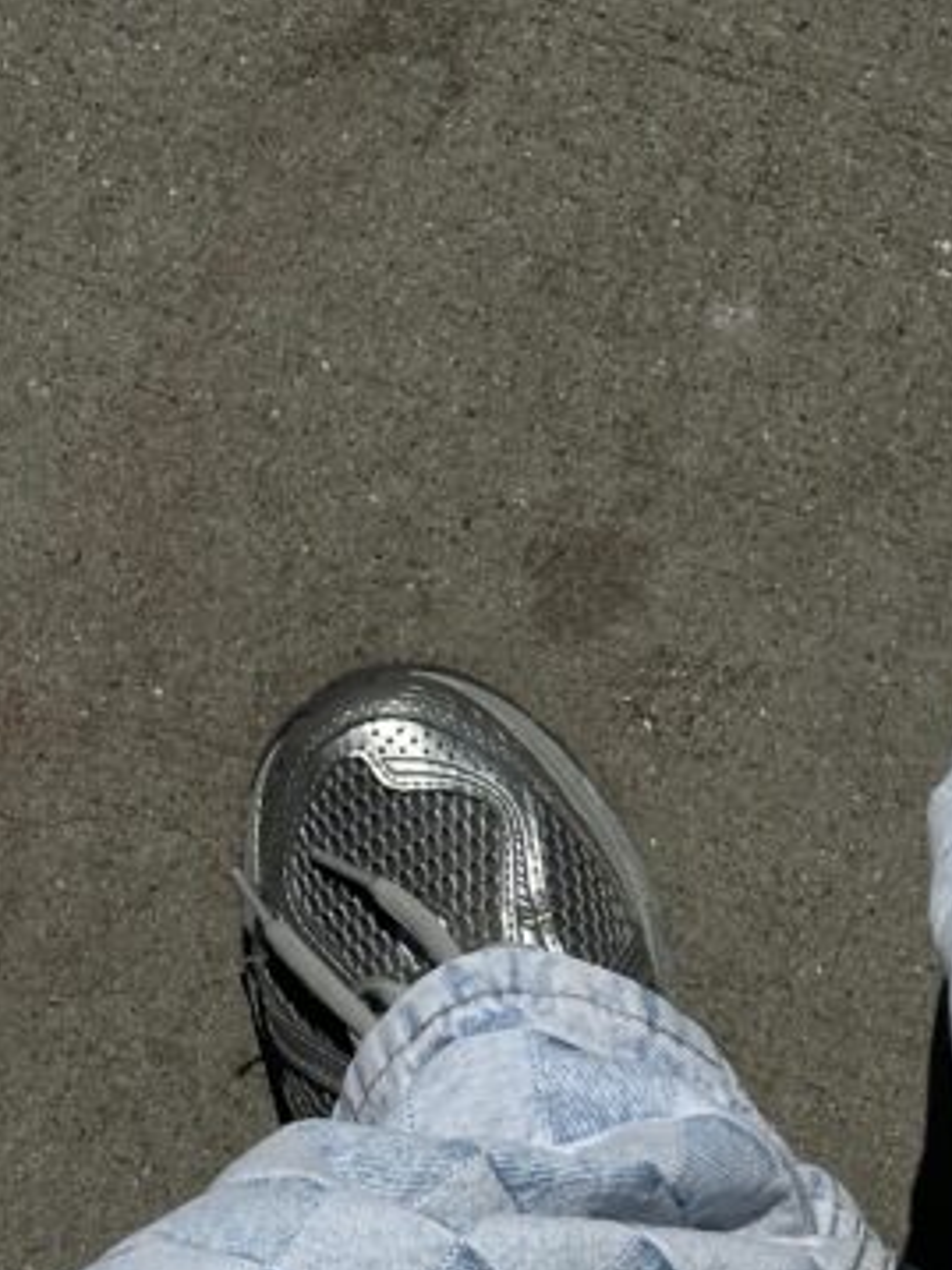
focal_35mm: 137
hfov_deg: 10.8
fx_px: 5027
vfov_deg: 14.1
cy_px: -67
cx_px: 757
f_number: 1.78
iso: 50
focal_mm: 6.86
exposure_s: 1/18868
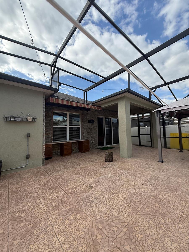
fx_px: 102
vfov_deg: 102.1
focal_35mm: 14
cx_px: 94
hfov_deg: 85.7
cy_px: 126
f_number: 2.2
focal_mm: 2.22
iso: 50
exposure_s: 1/554
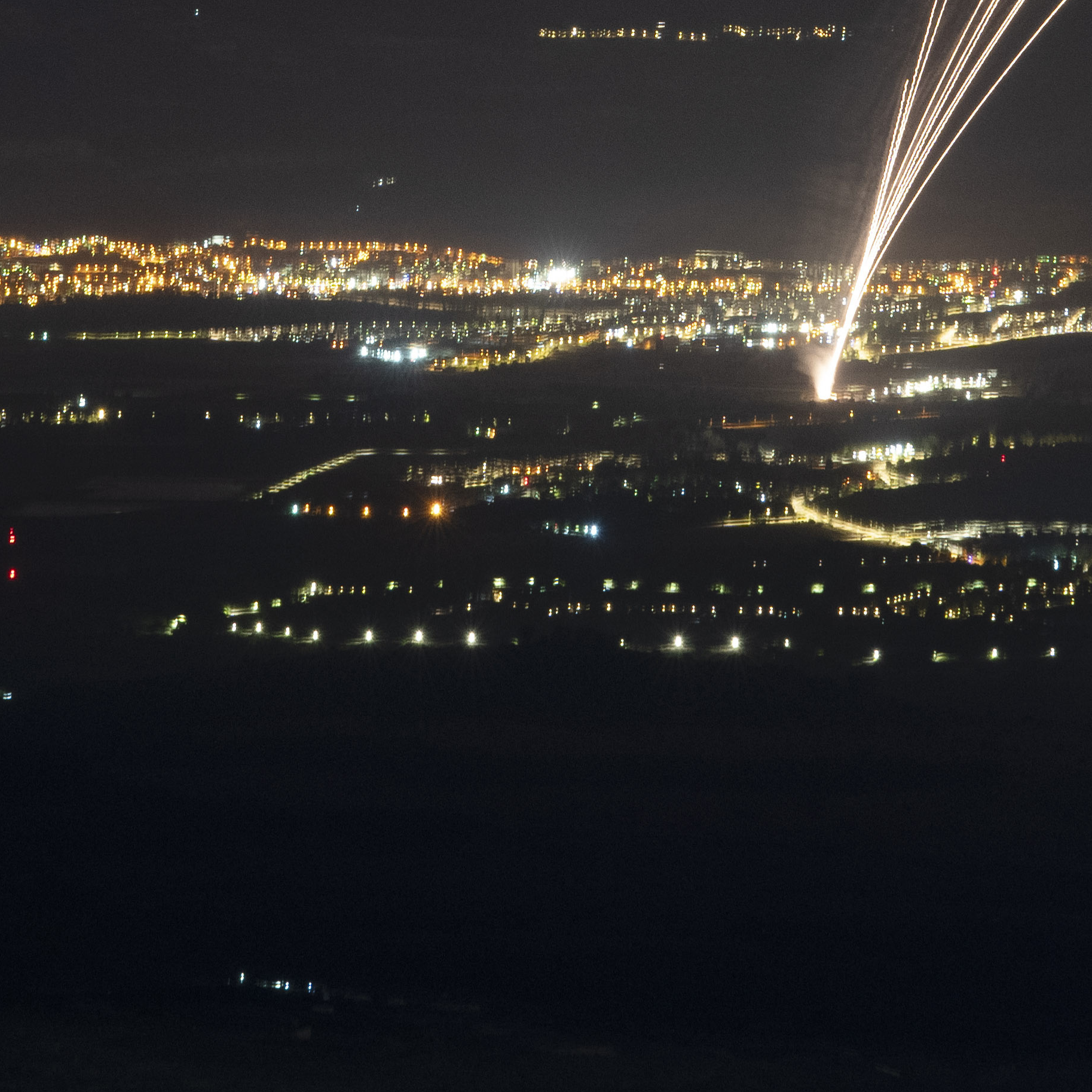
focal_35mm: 201
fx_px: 7174
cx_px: 457
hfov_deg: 8.7
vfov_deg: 8.5
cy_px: -508
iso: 500
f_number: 11
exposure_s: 30
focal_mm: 50
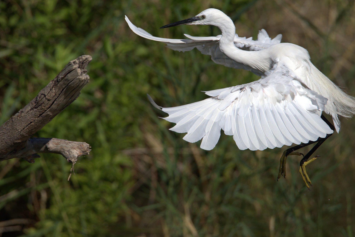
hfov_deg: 2.6
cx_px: 177
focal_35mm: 796
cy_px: 87
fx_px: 7853
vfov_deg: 1.7
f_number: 8
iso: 500
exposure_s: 1/2500
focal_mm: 600
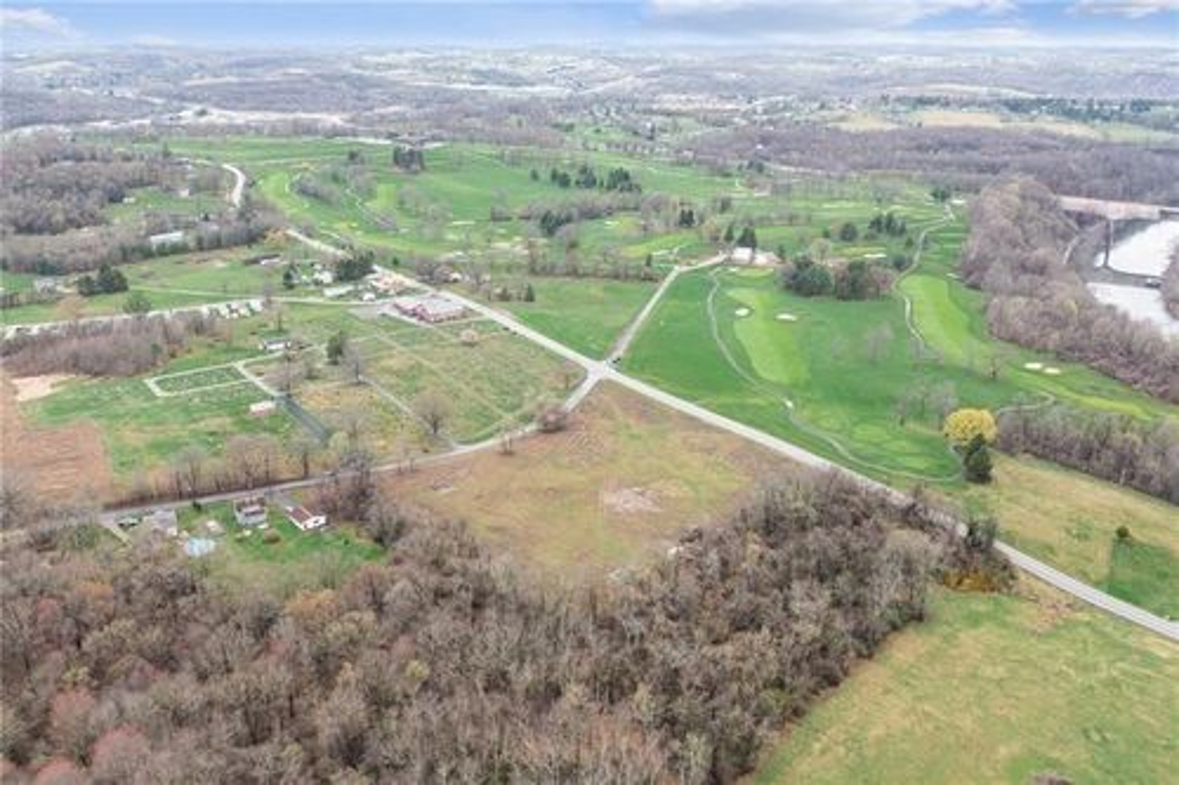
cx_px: 590
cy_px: 392
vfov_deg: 46.4
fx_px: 917
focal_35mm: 28
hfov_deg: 65.5
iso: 100
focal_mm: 10.26
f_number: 3.5
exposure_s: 1/80
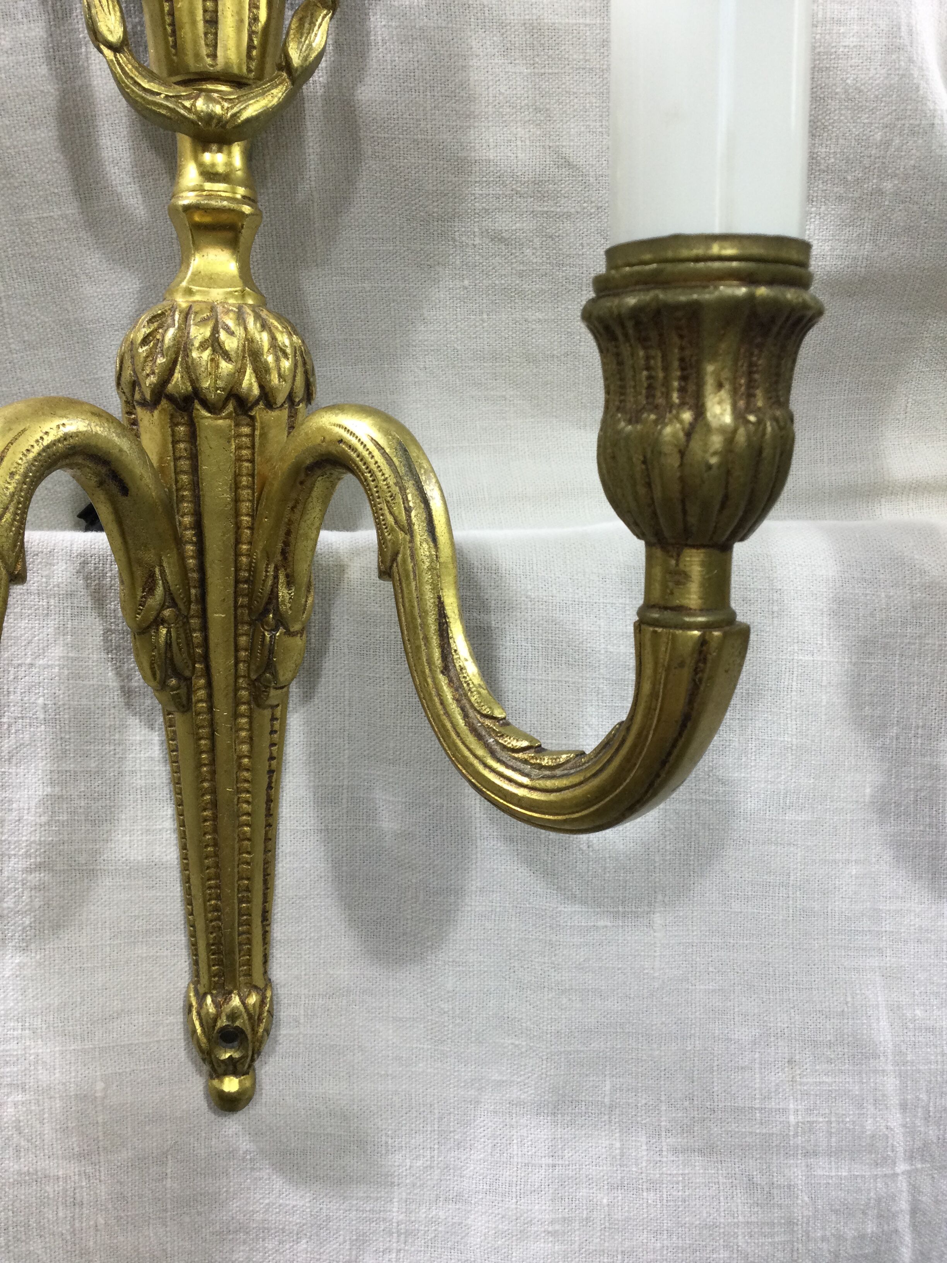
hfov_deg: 45.4
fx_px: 1131
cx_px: 474
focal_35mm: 31
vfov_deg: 58.4
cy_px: 632
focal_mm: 3.3
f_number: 2.4
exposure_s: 1/33
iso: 25
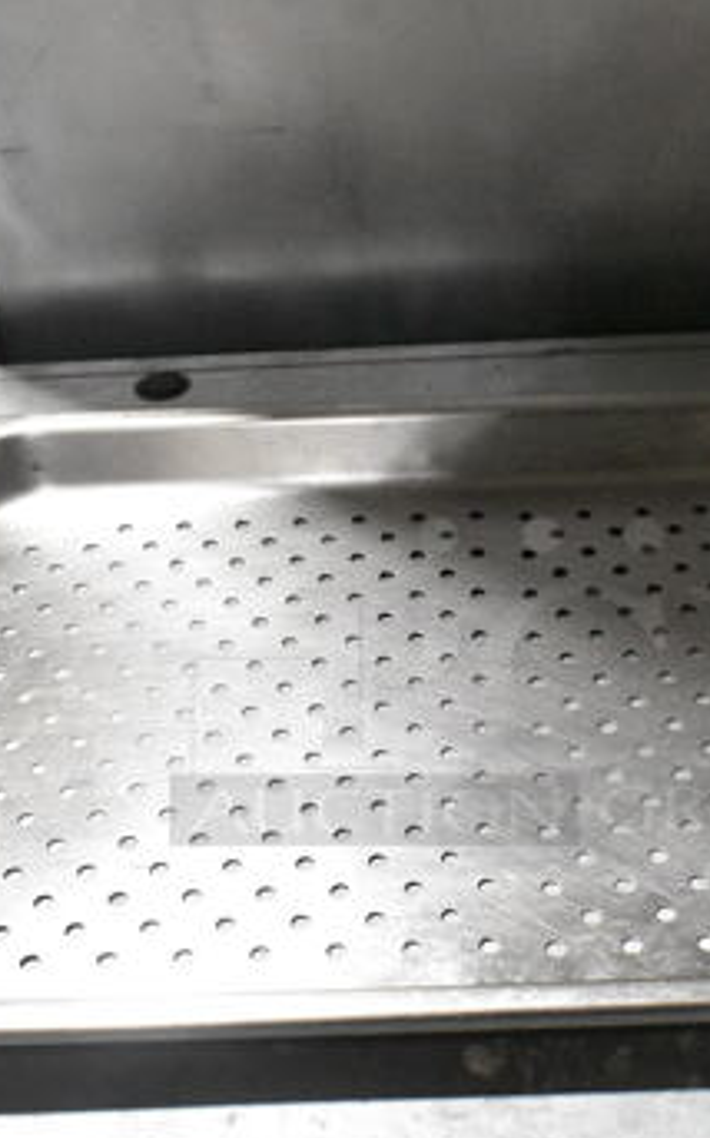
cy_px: 670
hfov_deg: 26.0
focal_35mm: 49
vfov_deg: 40.9
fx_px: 1519
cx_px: 541
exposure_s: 1/400
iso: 6400
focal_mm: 18
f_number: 8
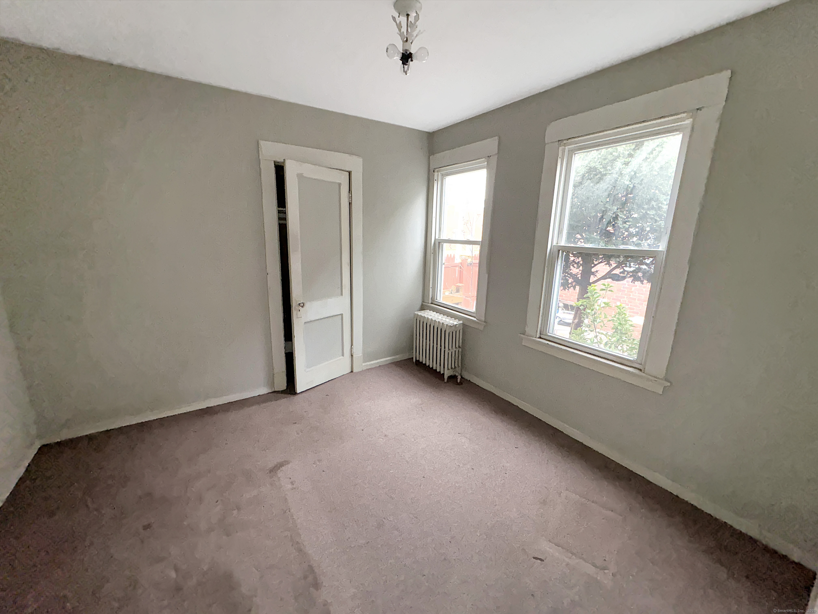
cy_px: 307
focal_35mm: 14
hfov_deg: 102.1
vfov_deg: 85.7
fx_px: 331
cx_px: 409
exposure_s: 1/109
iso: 64
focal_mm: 2.22
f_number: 2.2
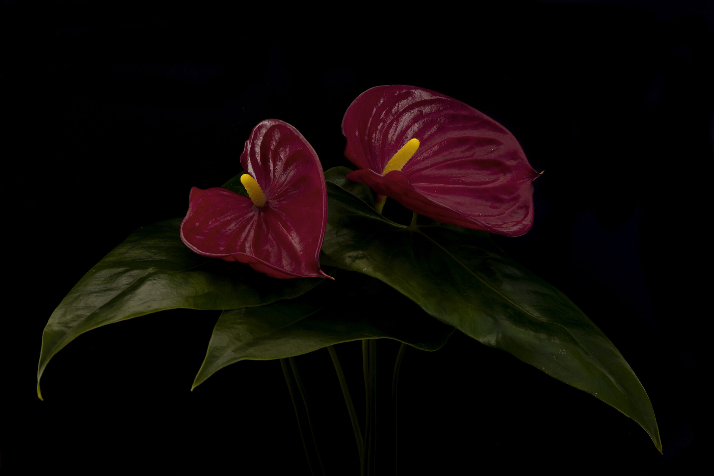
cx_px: 357
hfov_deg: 43.6
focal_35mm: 45
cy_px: 238
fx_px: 892
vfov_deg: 29.9
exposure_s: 1.7
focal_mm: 45
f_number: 16
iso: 100
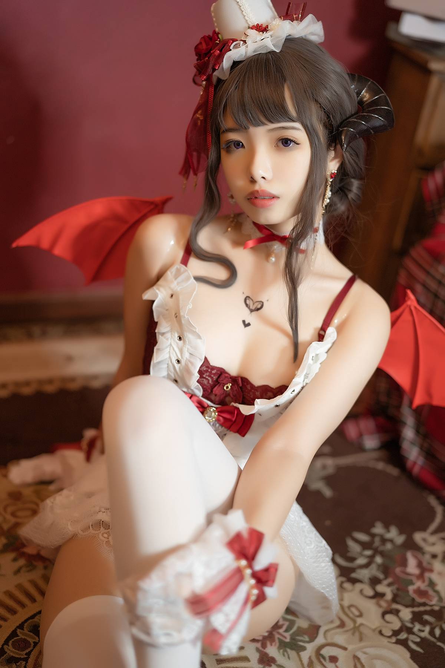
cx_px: 222
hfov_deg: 27.0
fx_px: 927
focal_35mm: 50
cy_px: 334
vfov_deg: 39.6
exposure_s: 1/60
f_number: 1.4
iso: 400
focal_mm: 50
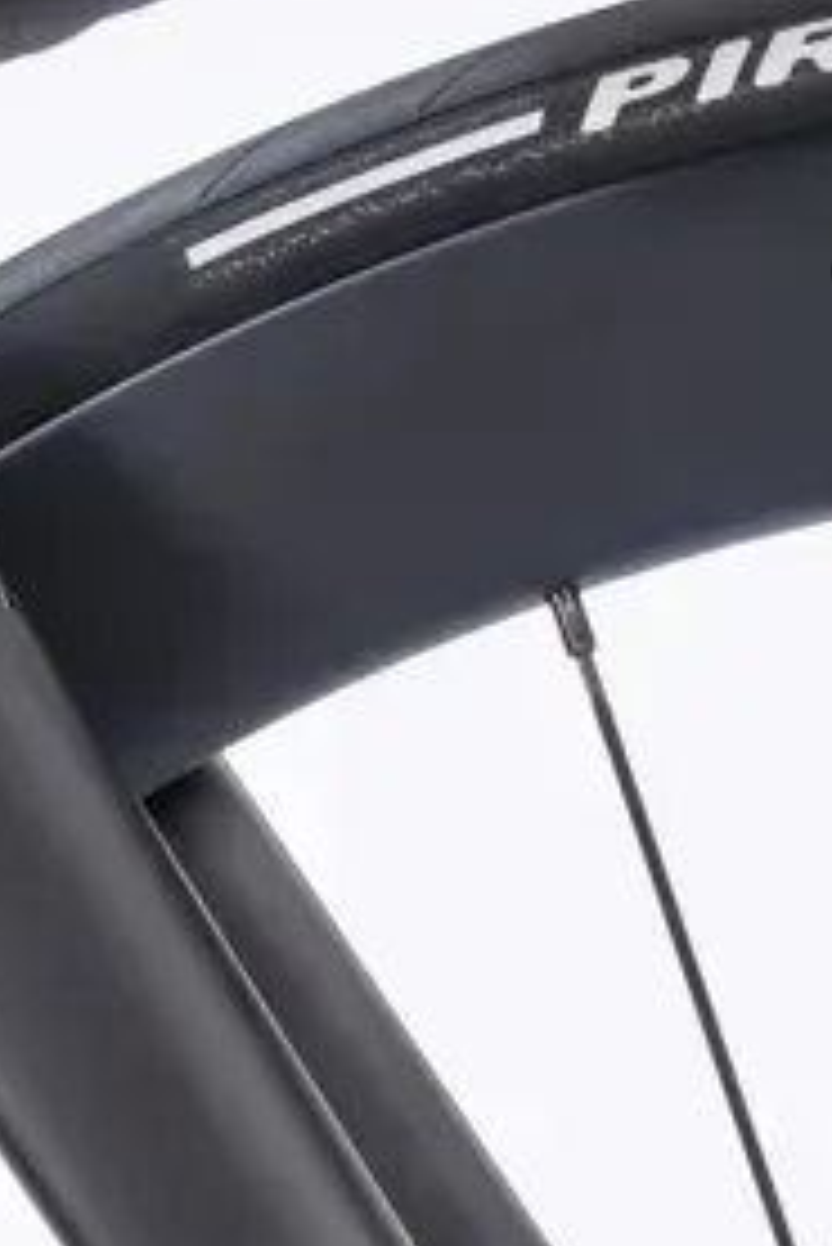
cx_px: -823
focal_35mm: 202
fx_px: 6993
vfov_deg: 10.2
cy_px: 479
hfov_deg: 6.6
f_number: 16
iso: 100
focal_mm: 70
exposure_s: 1/160
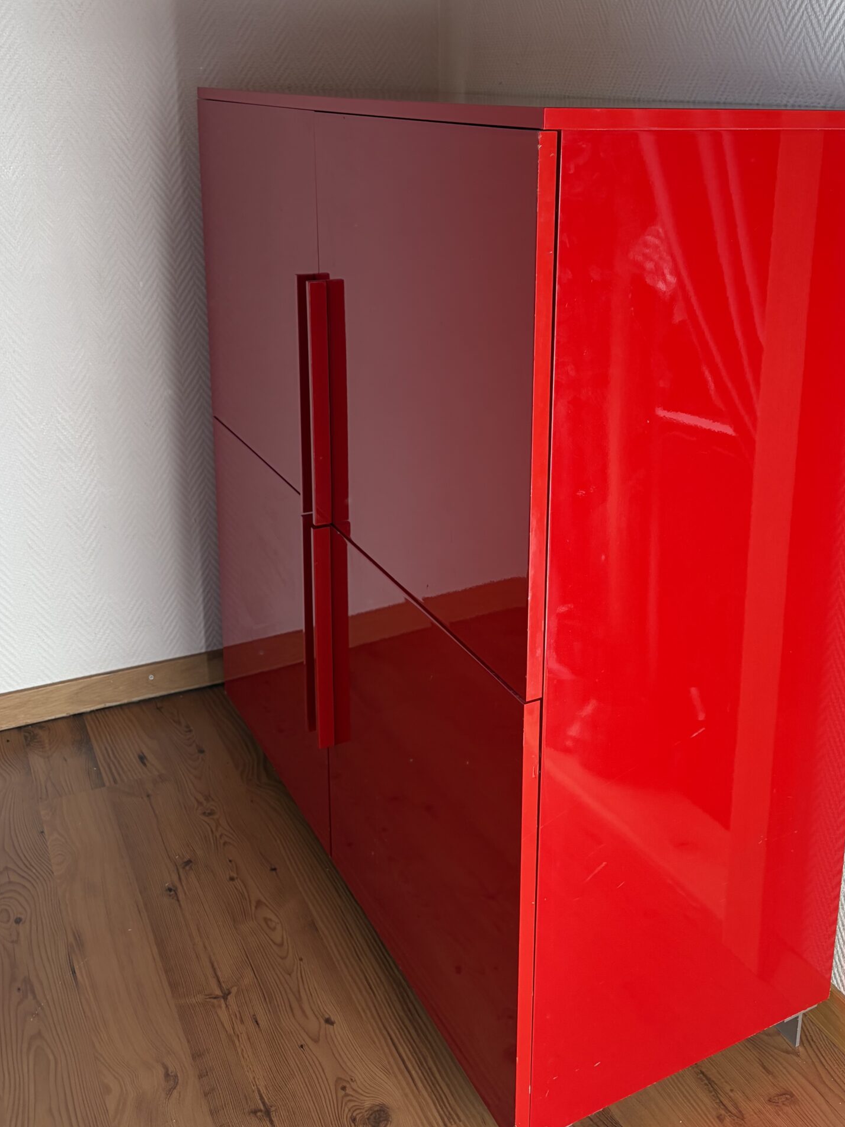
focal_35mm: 35
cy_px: 388
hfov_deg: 40.5
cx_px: 507
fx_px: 1139
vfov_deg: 51.8
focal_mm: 5.96
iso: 64
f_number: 1.6
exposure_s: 1/122
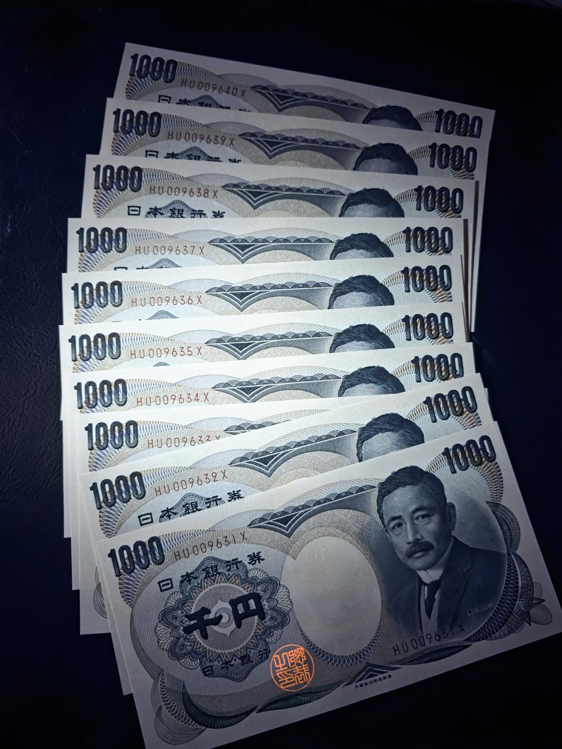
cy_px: 374
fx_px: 498
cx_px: 281
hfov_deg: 58.9
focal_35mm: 23
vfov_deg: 73.9
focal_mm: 6.3
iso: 3200
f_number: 1.7
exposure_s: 1/16.7
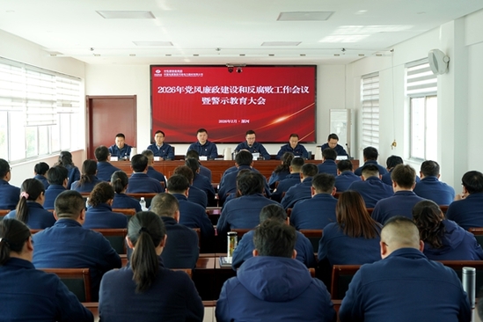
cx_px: 242
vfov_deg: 36.9
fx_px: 483
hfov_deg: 53.1
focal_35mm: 36
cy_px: 161
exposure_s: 1/60
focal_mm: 36
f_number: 4
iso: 200
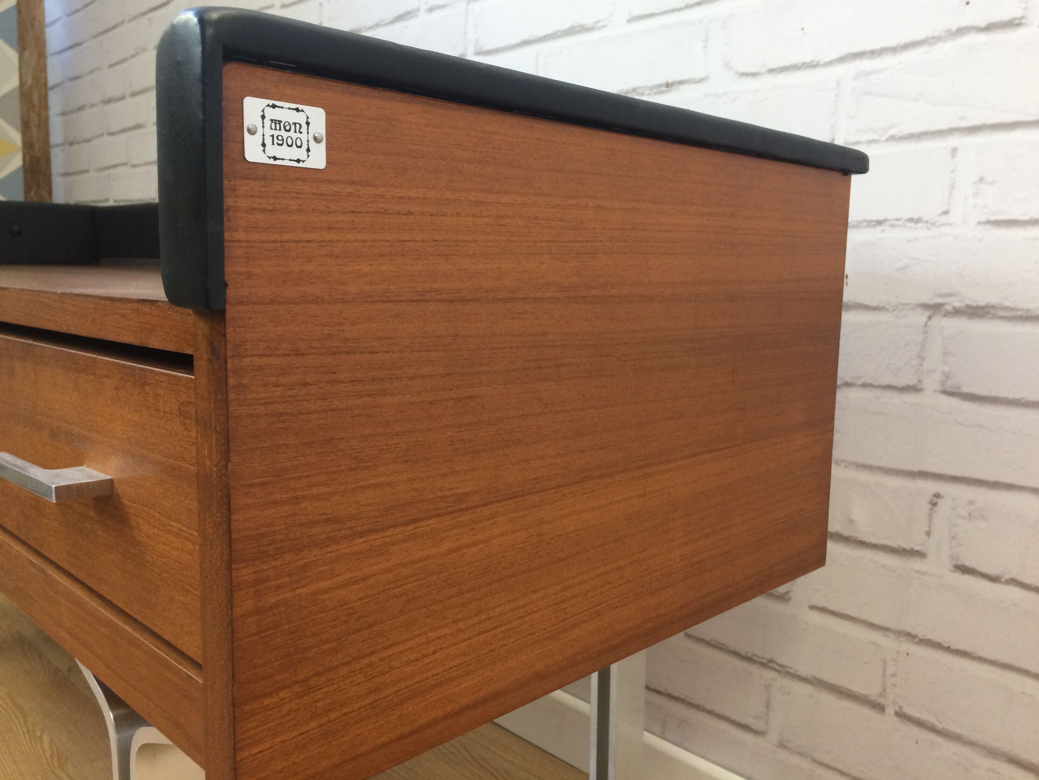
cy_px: 390
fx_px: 870
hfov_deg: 61.7
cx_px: 520
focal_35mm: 29
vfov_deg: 48.2
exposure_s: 1/33
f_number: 2.2
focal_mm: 4.15
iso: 64
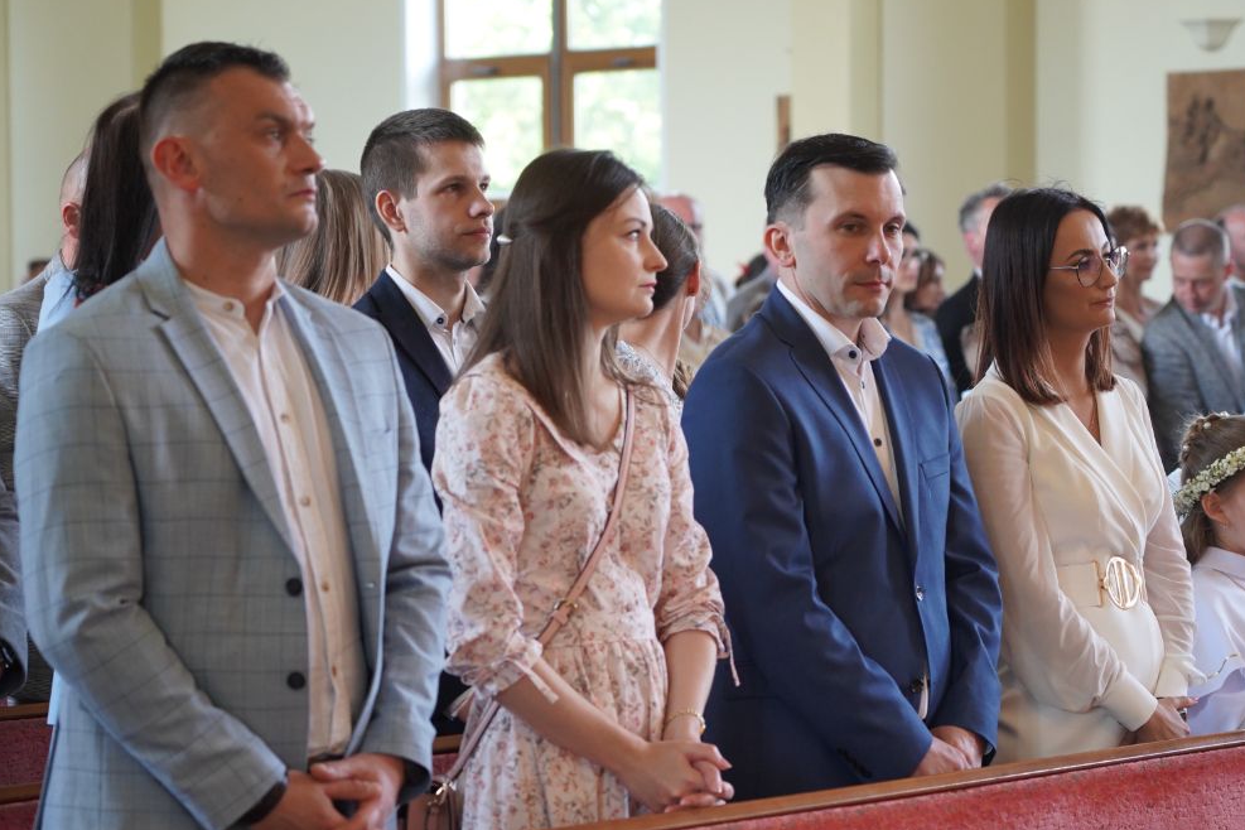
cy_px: 493
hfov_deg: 18.3
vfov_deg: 12.2
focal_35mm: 112
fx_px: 3873
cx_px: 647
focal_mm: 85
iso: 2000
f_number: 4
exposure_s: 1/160
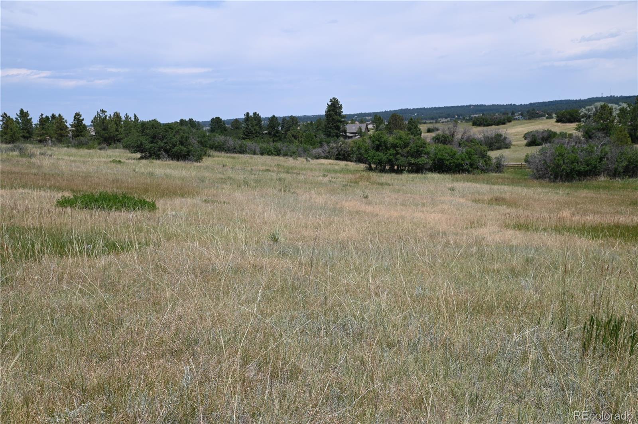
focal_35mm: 40
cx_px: 319
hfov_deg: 48.5
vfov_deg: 33.3
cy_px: 212
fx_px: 708
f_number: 7.1
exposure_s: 1/400
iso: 100
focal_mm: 40
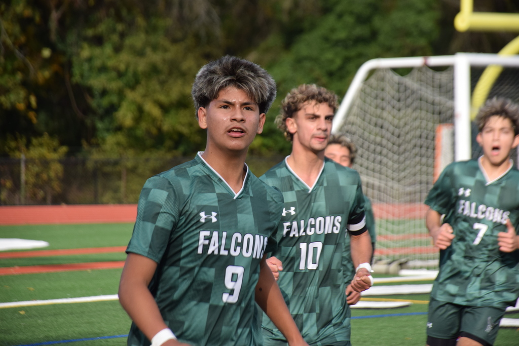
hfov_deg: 9.8
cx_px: 260
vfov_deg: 6.5
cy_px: 173
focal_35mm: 210
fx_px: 3028
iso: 400
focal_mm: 140
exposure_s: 1/1000
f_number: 5.6
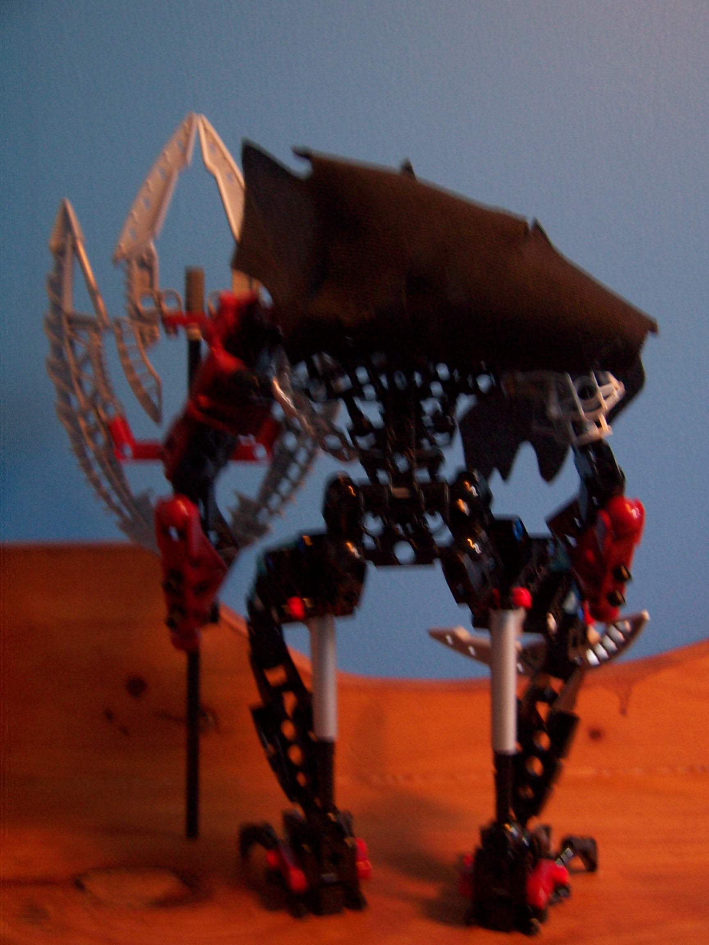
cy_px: 472
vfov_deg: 49.0
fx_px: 1038
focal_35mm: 38
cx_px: 354
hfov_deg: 37.7
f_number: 2.8
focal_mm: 6.3
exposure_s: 1/8
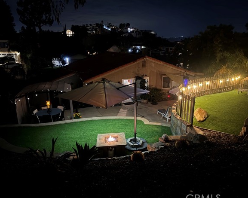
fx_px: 191
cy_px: 101
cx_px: 132
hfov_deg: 66.0
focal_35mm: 26
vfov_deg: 54.9
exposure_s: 1/5
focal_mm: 6.76
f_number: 1.78
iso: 800
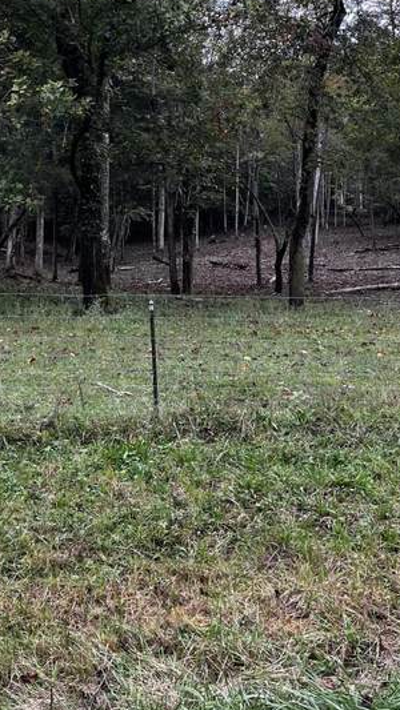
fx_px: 961
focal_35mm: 51
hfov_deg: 23.2
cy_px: 172
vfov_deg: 39.4
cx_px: 89
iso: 50
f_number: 1.6
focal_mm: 5.1
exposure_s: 1/164
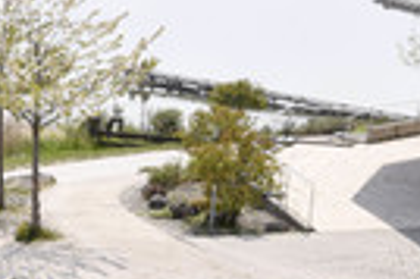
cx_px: -139
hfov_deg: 15.2
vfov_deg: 10.4
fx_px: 1492
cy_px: 386
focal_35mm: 128
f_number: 14
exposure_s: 1/160
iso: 250
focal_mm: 38
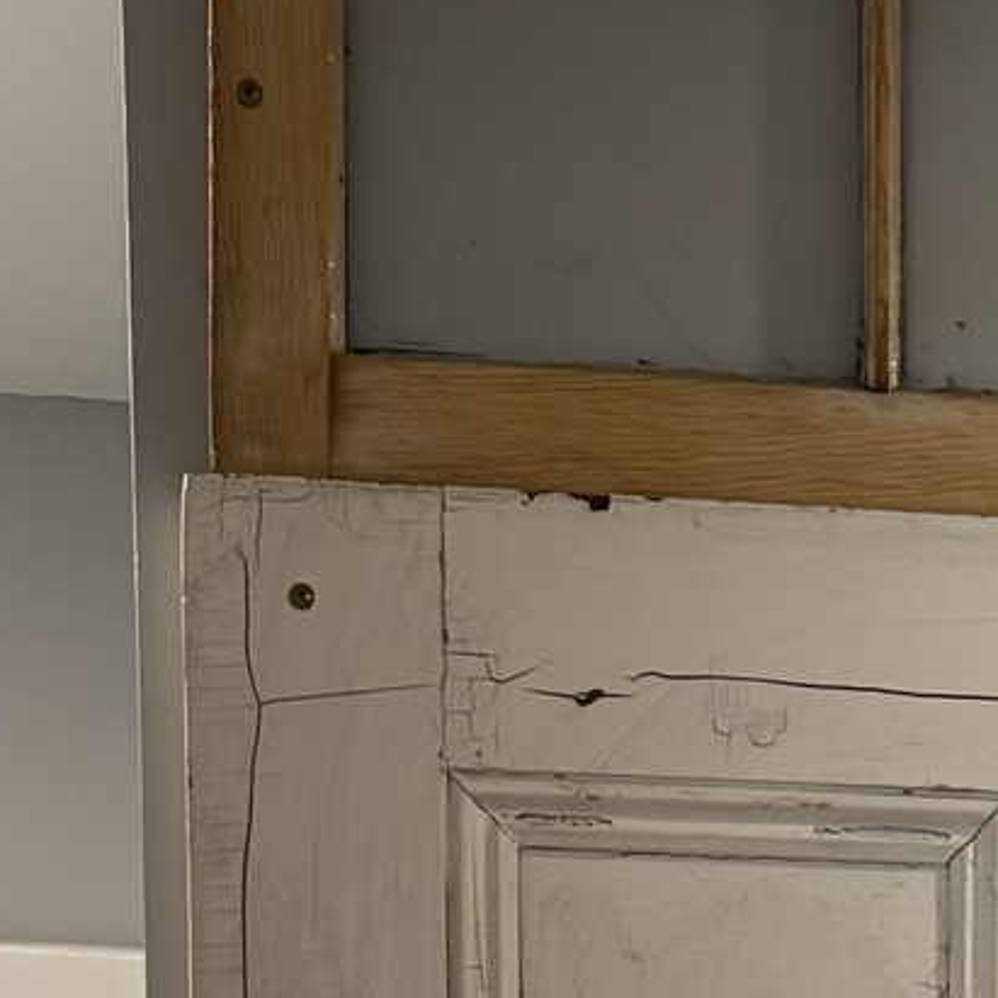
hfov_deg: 14.0
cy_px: 2358
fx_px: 3882
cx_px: 1370
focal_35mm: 119
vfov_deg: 12.0
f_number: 1.78
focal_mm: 6.76
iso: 100
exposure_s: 1/120
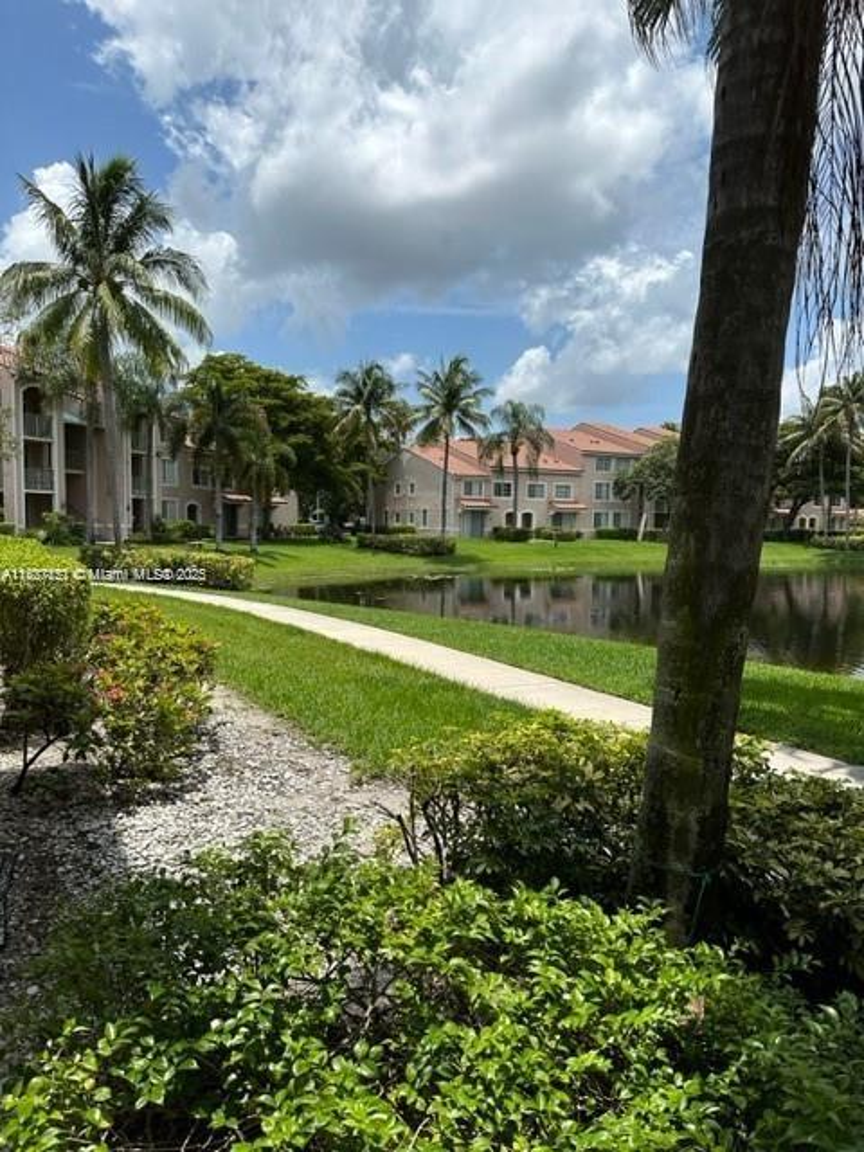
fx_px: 799
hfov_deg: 56.8
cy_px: 576
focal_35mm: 24
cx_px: 432
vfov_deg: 71.6
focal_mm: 6.86
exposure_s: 1/7042
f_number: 1.78
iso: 80
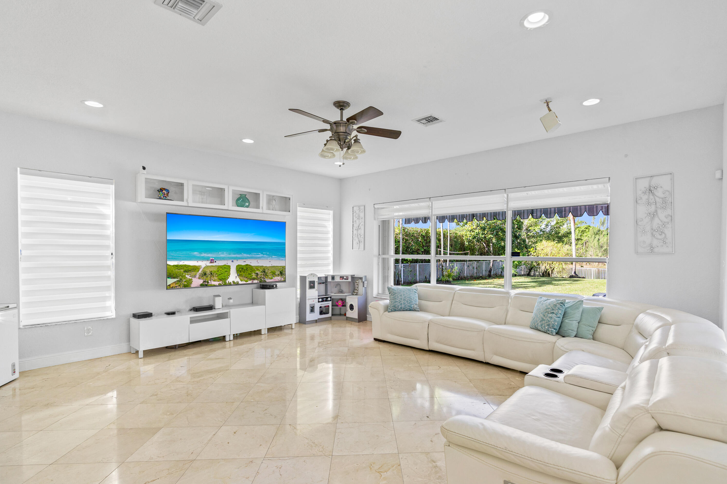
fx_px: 343
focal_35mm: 17
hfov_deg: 93.2
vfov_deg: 70.4
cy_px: 251
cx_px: 386
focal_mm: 16
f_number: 4
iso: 125
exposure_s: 1/20
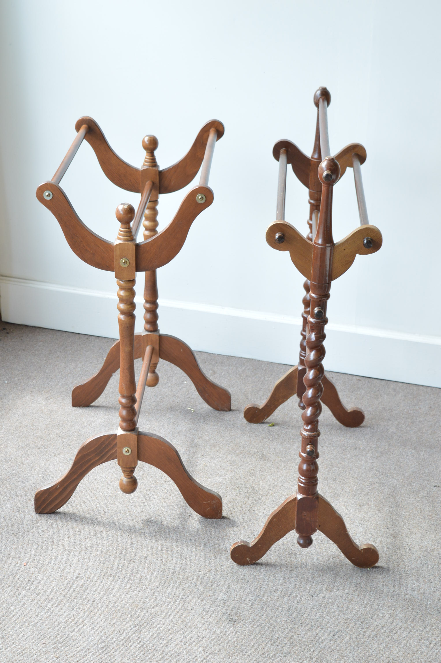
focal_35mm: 69
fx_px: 1270
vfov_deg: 29.3
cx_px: 220
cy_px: 332
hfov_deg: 19.7
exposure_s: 1/60
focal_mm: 46
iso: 400
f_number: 5.6
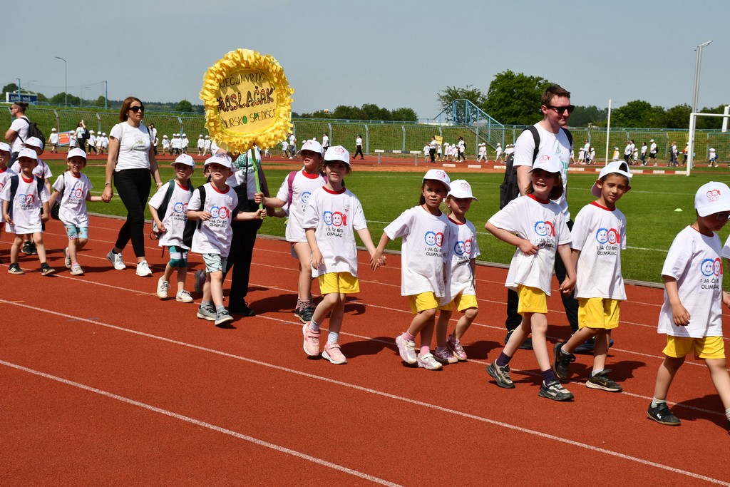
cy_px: 244
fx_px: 1278
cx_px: 365
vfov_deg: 21.6
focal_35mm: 63
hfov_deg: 31.9
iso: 100
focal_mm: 42
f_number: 9
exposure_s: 1/320
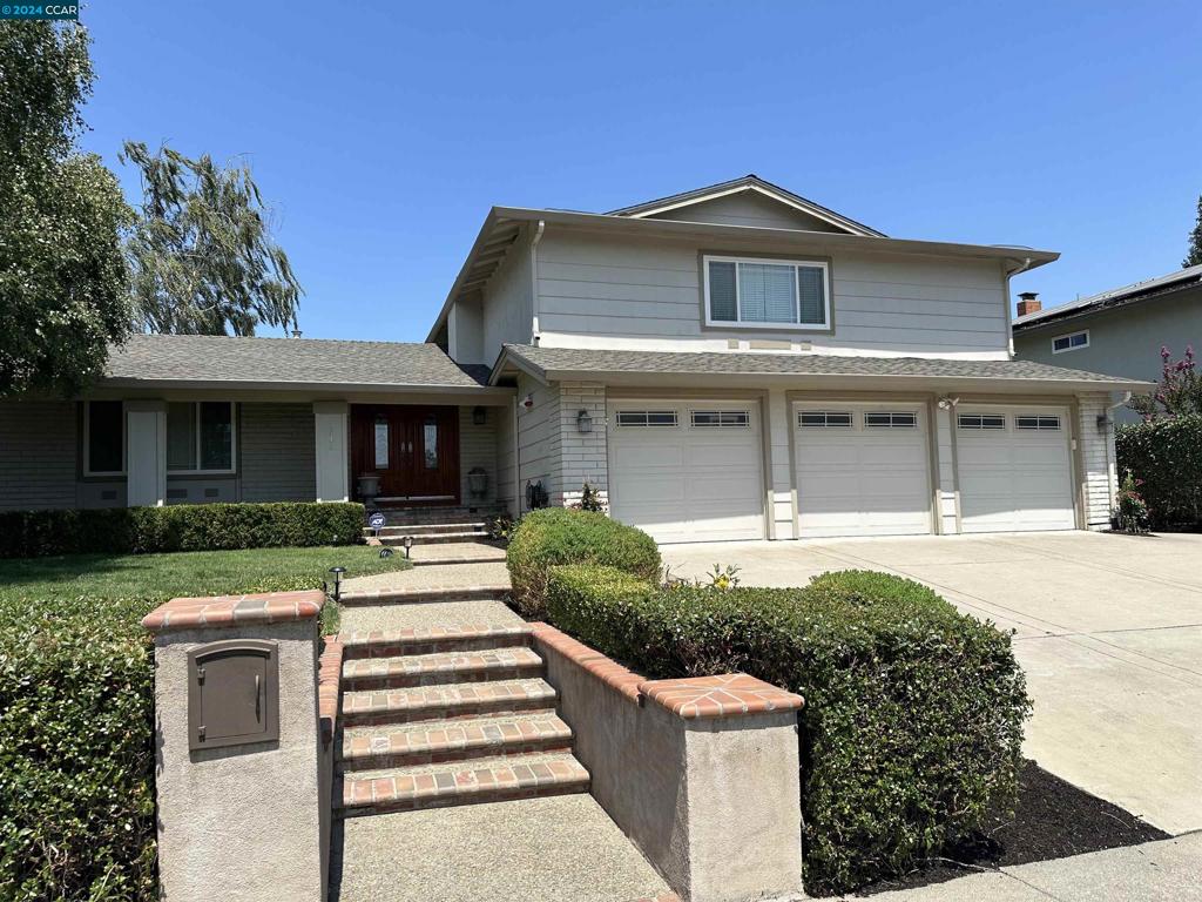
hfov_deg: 71.6
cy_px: 451
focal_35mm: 24
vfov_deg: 56.8
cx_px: 601
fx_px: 833
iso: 80
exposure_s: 1/4545
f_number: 1.78
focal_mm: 6.86
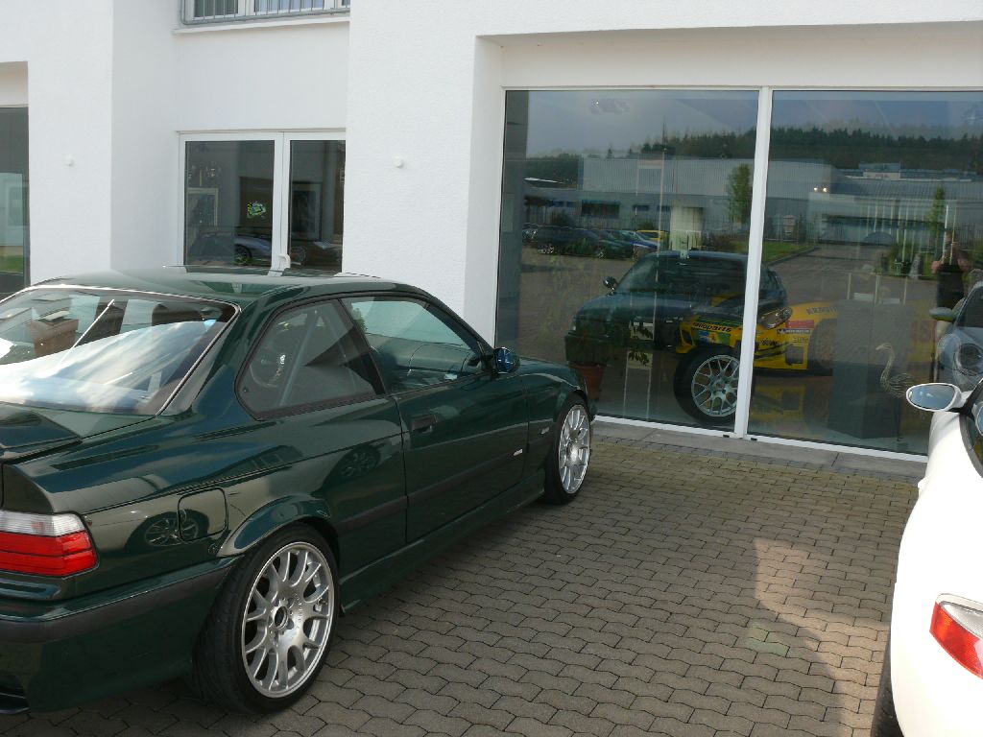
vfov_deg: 40.7
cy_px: 368
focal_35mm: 35
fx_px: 994
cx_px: 492
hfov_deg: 52.6
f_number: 4.5
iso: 100
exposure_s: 1/250
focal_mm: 7.4
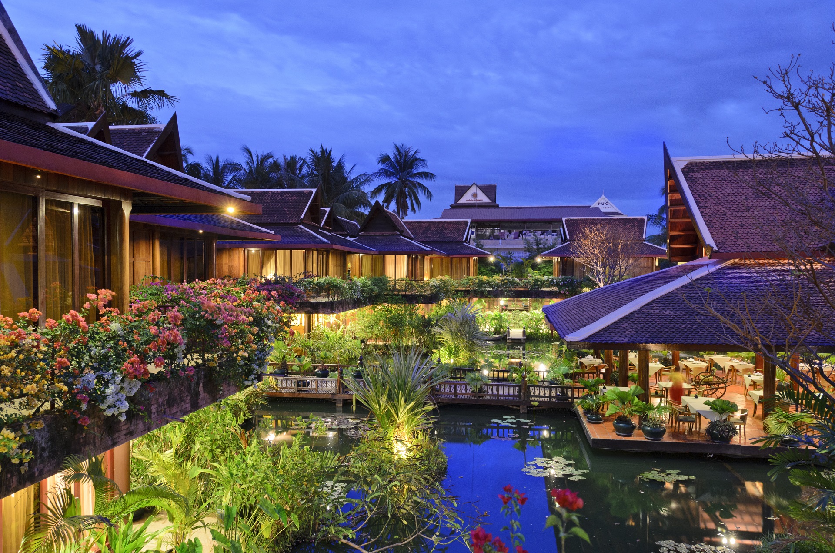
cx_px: 418
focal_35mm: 27
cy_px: 276
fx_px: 625
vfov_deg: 47.7
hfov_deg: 67.5
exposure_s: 6
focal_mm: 18
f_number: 6.3
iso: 400
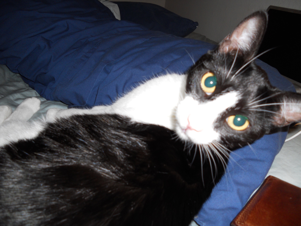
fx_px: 235
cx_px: 150
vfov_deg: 51.4
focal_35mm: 27
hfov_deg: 65.3
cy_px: 113
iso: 80
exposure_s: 1/25
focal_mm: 4.9
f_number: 3.2
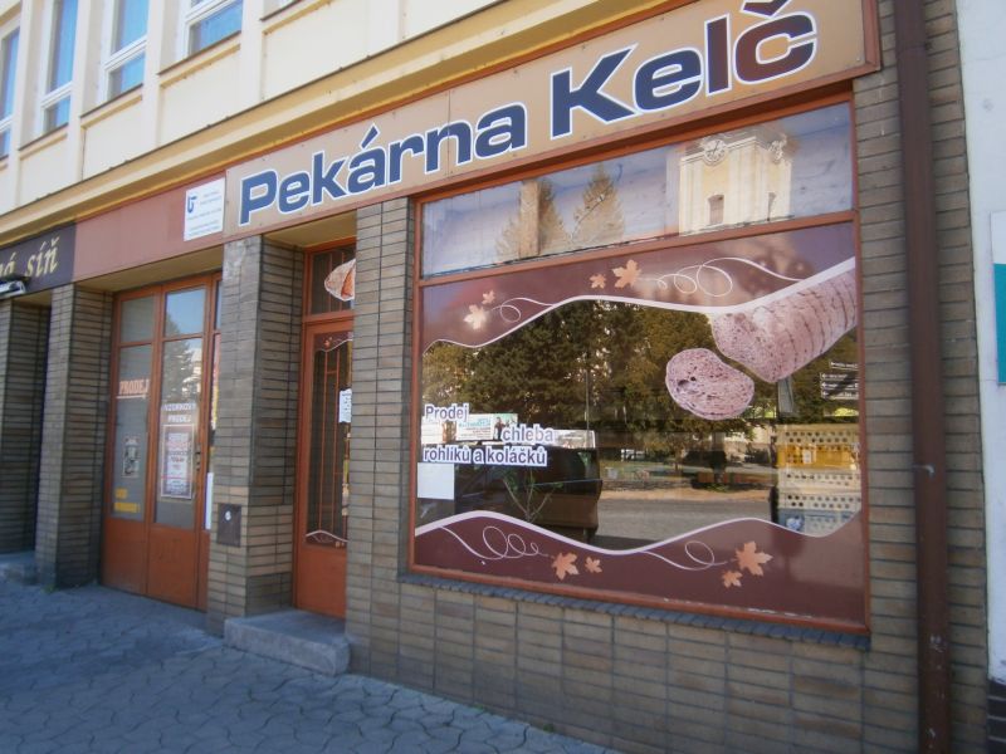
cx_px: 503
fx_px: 756
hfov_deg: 67.3
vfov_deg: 53.1
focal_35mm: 26
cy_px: 377
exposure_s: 1/200
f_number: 2.8
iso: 80
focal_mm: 4.7
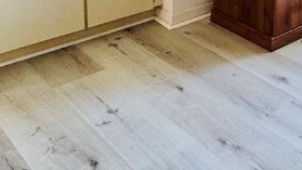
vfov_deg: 18.1
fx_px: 448
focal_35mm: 56
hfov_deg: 31.4
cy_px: -112
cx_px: 360
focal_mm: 2.22
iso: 100
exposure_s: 1/120
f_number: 2.2
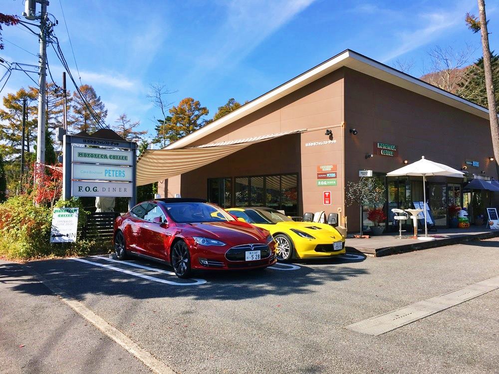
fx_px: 418
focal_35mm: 29
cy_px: 187
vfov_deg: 48.2
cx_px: 250
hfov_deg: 61.7
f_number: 2.2
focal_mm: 4.15
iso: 25
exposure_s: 1/905
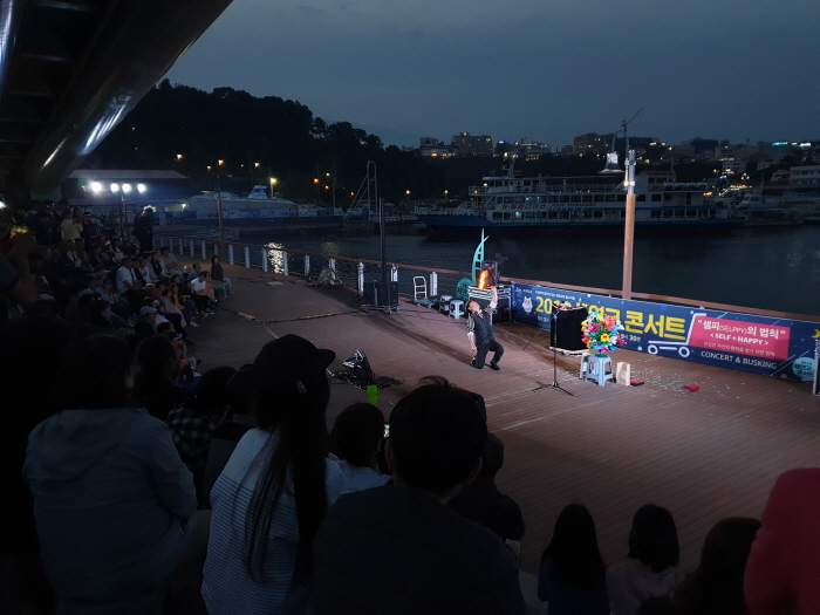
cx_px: 410
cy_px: 308
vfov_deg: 53.1
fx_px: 616
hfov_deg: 67.3
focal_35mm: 26
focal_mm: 4.3
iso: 160
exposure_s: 1/60
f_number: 1.5
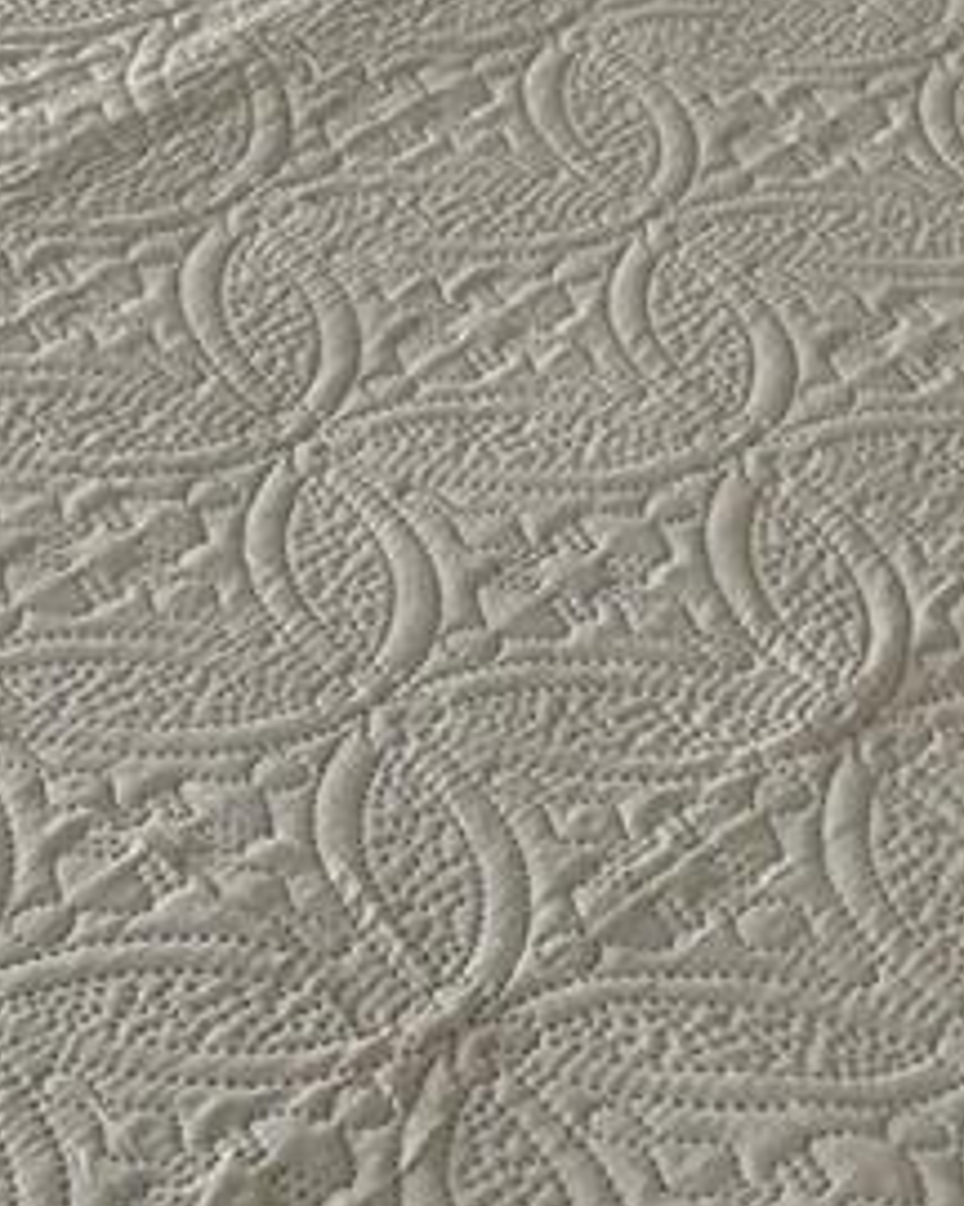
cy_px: -1447
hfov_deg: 10.5
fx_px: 4957
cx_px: -714
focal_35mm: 139
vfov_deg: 11.9
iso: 250
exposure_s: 1/64
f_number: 1.78
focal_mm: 6.86
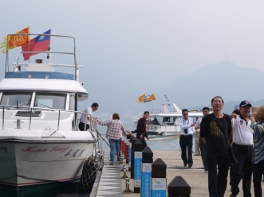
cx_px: 123
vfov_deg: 17.5
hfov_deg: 23.3
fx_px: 640
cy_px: 72
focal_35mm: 84
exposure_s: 1/250
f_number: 9
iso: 160
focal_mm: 31
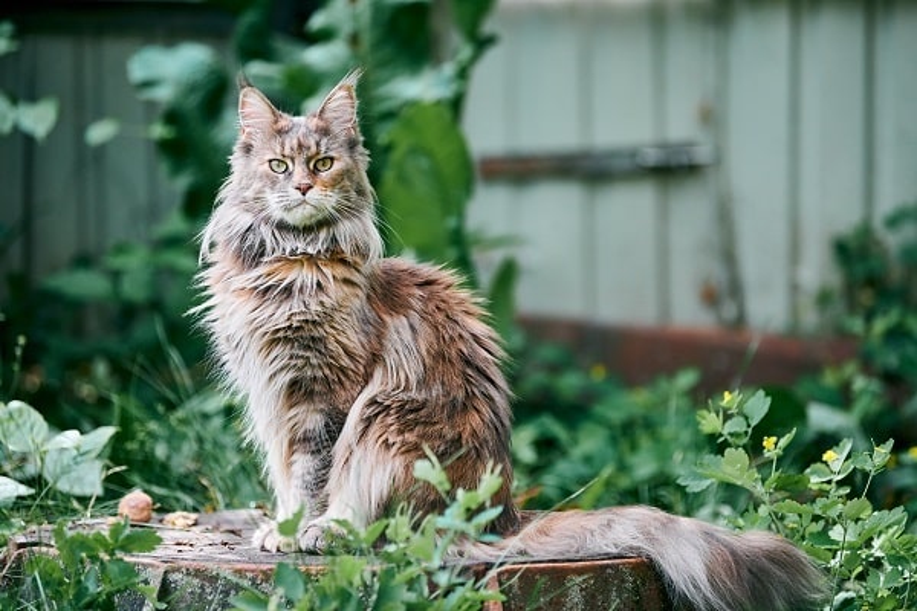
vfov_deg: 8.6
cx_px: 458
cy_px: 306
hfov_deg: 12.8
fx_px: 4075
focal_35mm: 160
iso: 640
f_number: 2.8
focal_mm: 160
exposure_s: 1/1000
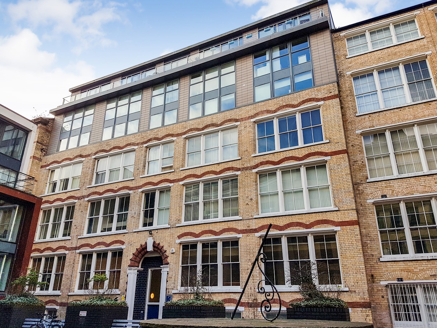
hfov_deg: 67.3
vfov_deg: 53.1
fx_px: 328
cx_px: 218
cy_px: 164
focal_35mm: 26
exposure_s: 1/738
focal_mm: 4.2
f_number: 1.7
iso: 40
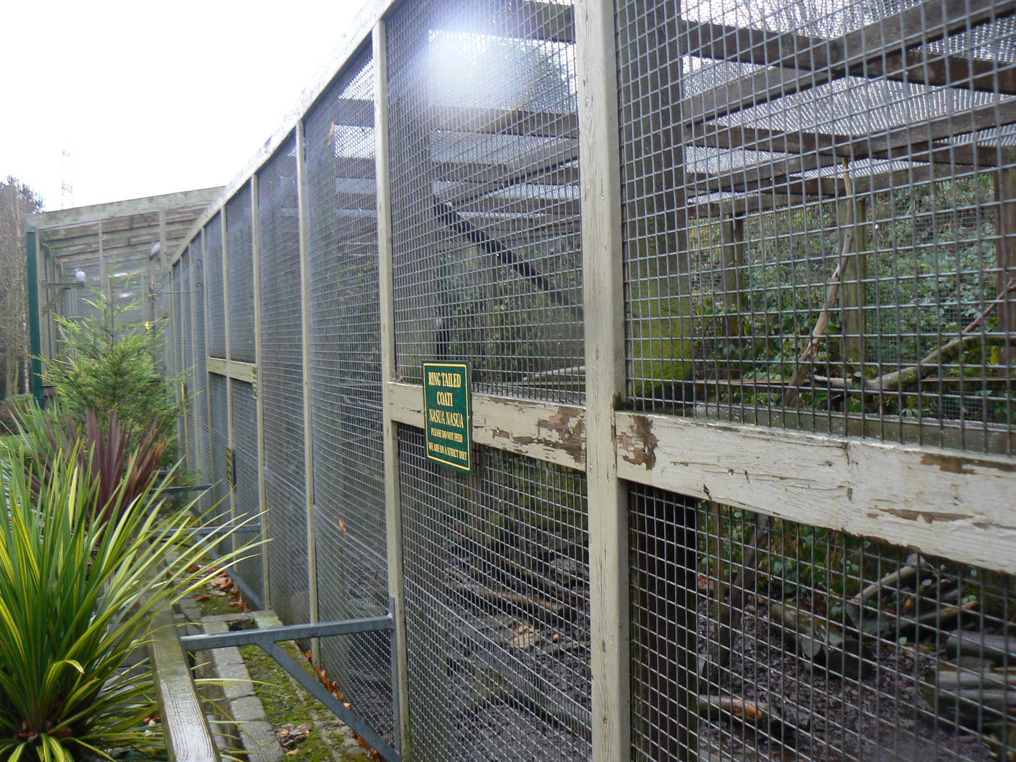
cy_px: 381
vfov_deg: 39.7
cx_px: 508
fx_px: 1057
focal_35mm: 36
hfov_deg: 51.4
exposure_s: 1/30
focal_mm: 6
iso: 100
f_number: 2.8
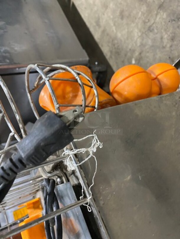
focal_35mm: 26
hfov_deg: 53.1
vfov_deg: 67.3
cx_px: 90
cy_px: 120
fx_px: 180
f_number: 1.8
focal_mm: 4.25
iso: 400
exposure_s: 1/60
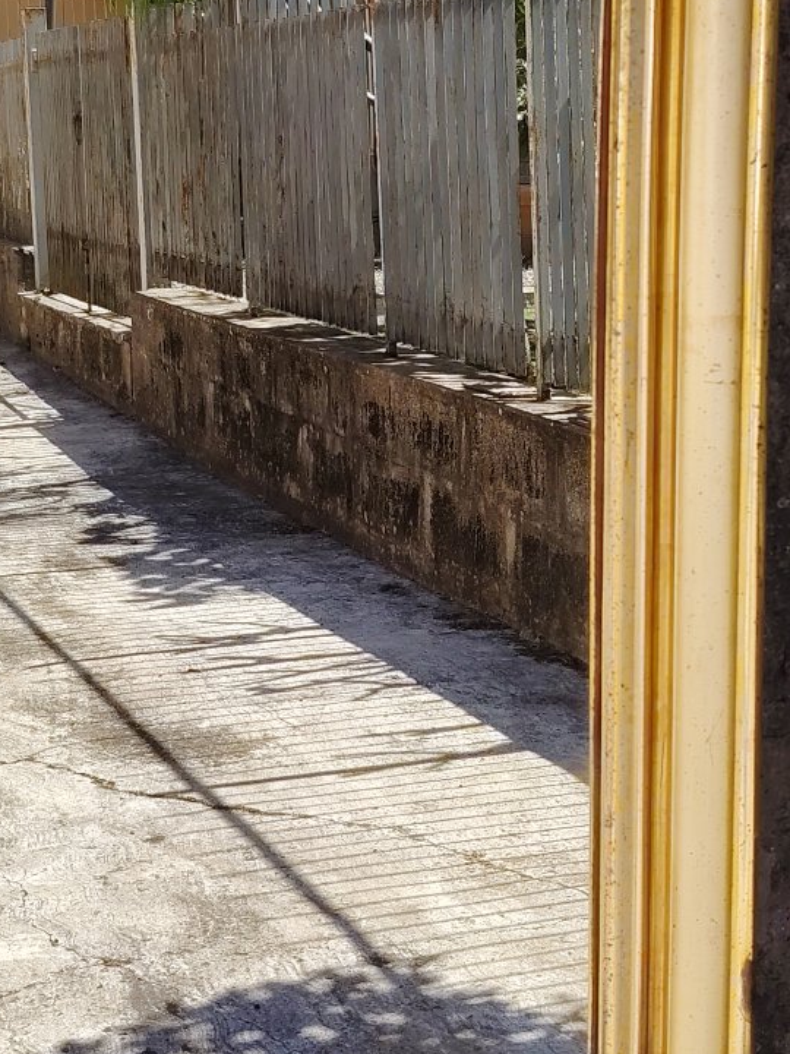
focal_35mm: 70
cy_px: 285
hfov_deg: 21.0
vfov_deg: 27.5
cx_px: 360
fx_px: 2130
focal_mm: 5.25
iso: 100
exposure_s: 1/560
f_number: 1.75
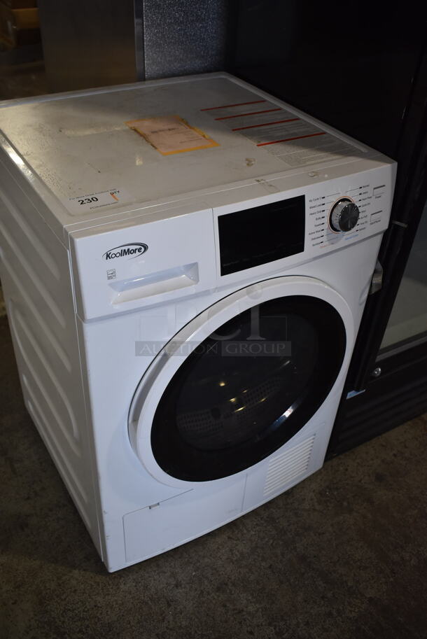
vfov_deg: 57.2
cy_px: 320
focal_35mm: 33
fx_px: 586
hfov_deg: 40.0
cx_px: 214
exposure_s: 1/200
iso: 800
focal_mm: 22
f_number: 3.8
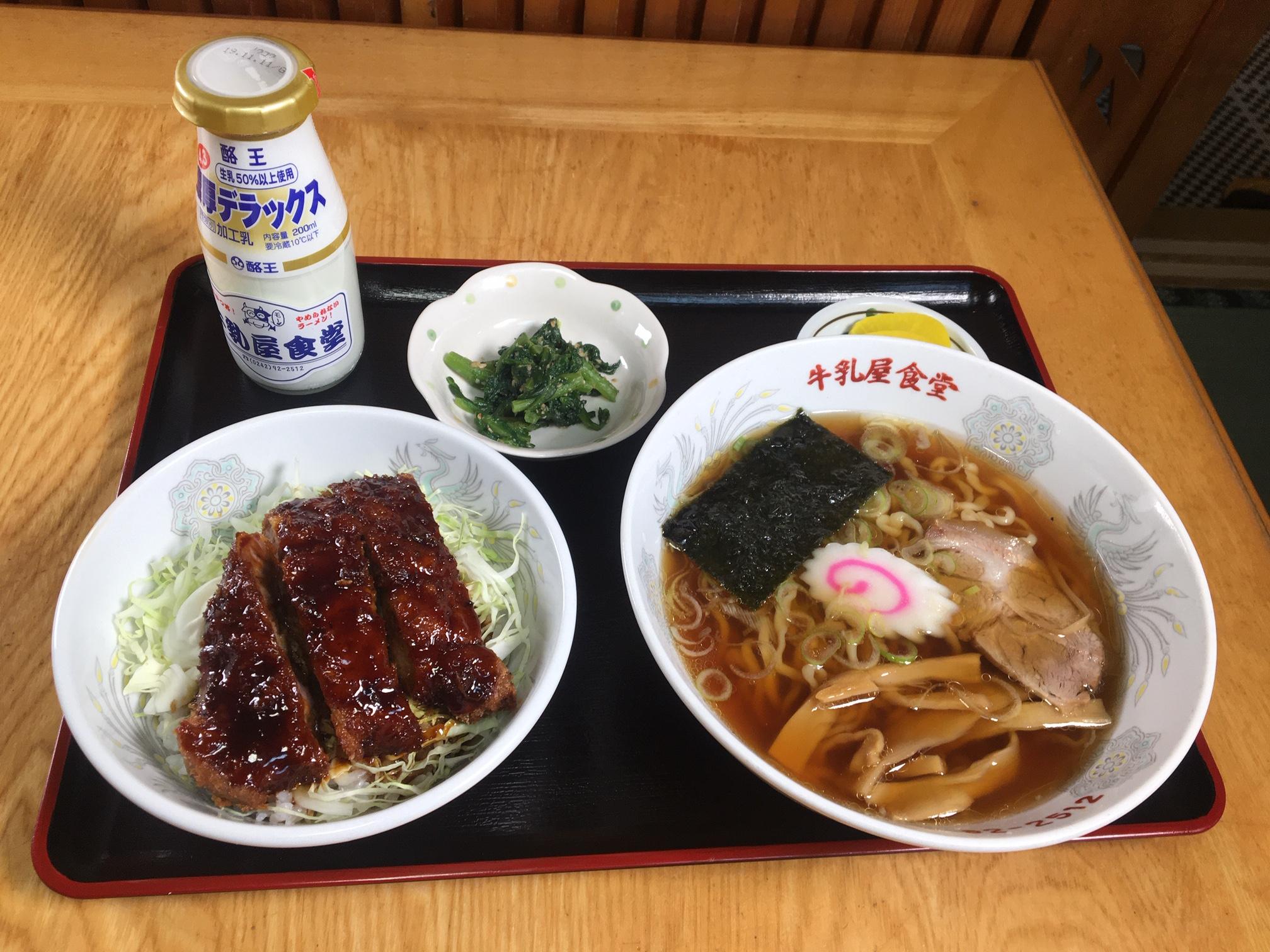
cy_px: 476
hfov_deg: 61.7
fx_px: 1064
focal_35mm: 29
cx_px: 635
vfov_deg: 48.2
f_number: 2.2
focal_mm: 4.2
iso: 40
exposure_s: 1/120
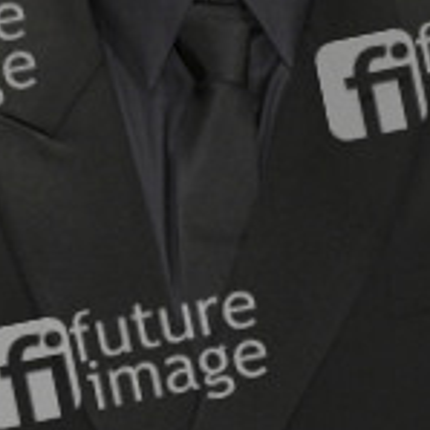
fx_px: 4413
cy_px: -72
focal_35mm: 314
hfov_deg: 5.6
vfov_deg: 5.6
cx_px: 202
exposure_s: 1/320
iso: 2500
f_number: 5.6
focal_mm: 92
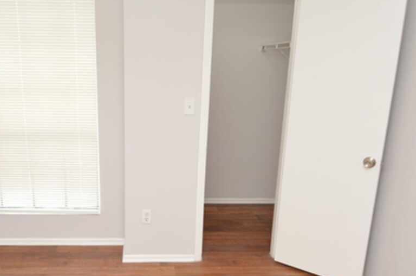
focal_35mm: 30
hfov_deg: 60.4
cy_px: 167
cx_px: 135
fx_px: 346
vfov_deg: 43.3
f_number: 4
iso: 500
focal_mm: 12
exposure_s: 1/60
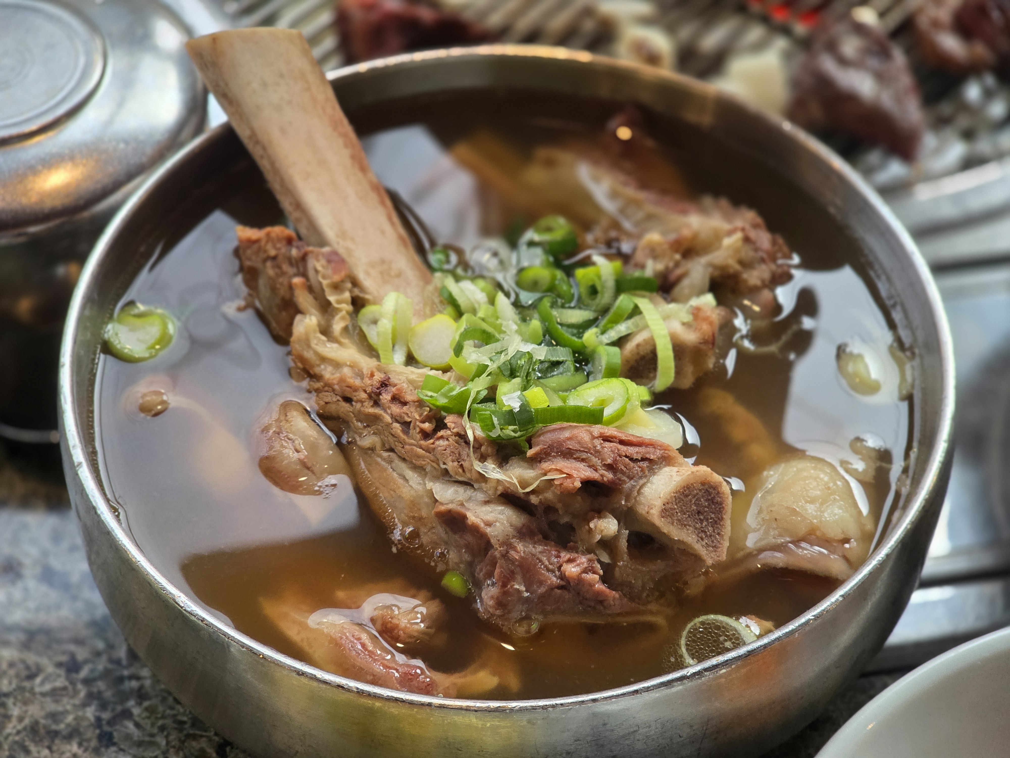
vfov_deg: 21.3
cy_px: 379
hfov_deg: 28.2
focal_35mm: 69
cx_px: 505
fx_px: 2013
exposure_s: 1/120
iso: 250
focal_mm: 7.9
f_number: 2.4
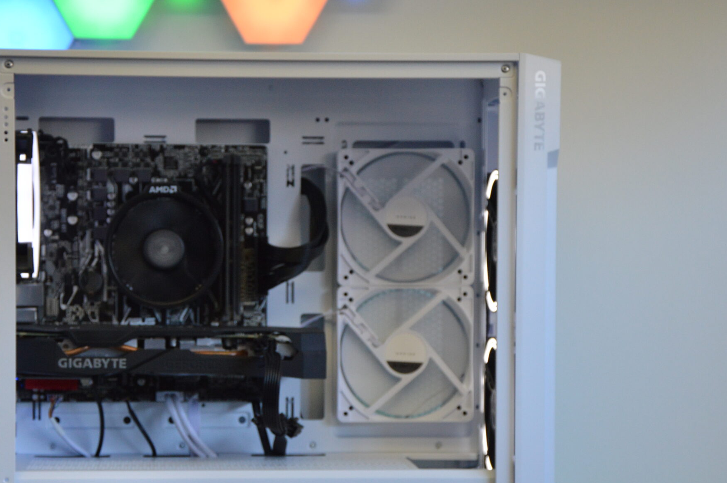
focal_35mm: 109
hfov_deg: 18.7
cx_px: 279
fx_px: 2199
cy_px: 335
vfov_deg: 12.5
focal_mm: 50
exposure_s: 1/60
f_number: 5
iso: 800
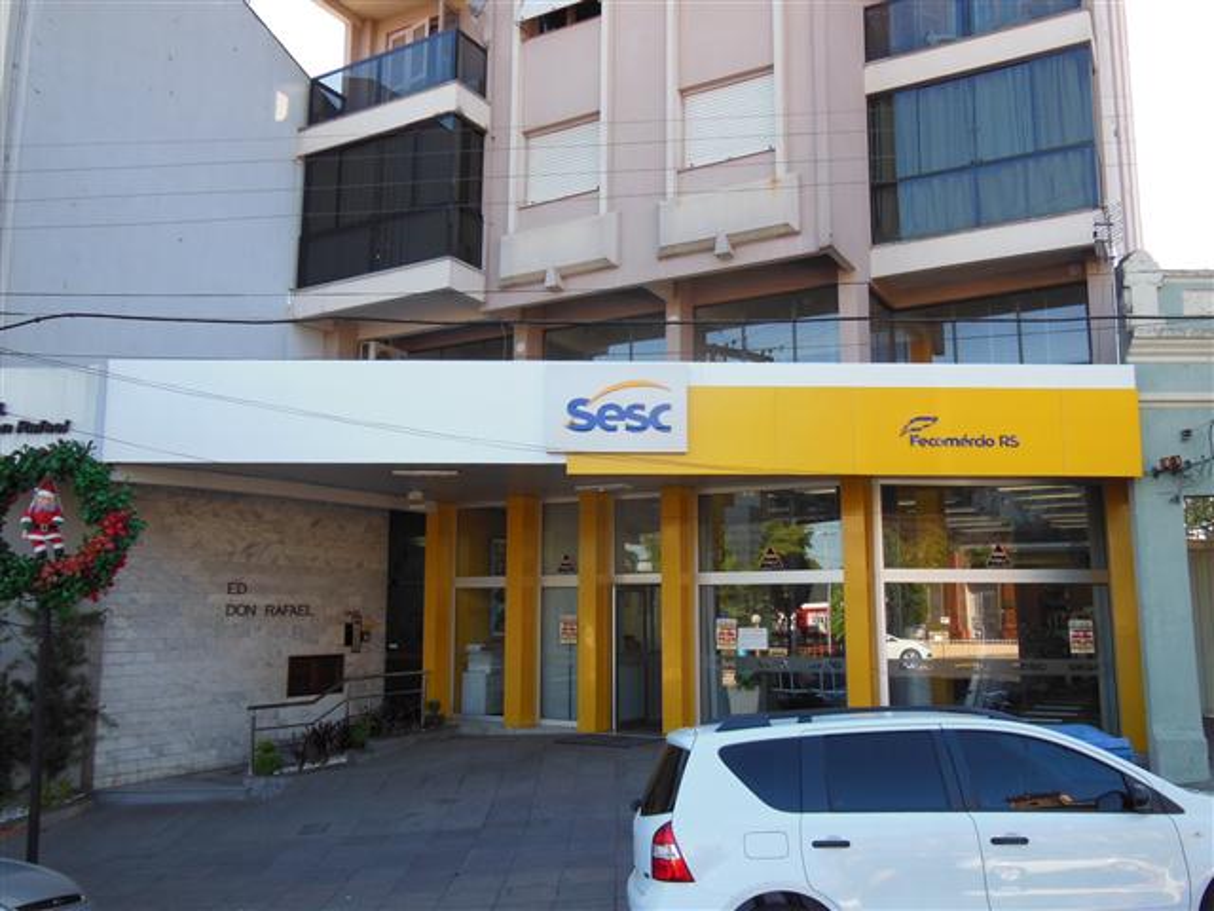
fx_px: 1017
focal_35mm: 29
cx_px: 607
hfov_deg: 61.7
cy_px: 456
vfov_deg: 48.2
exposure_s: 1/200
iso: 125
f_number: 3.7
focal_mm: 5.2
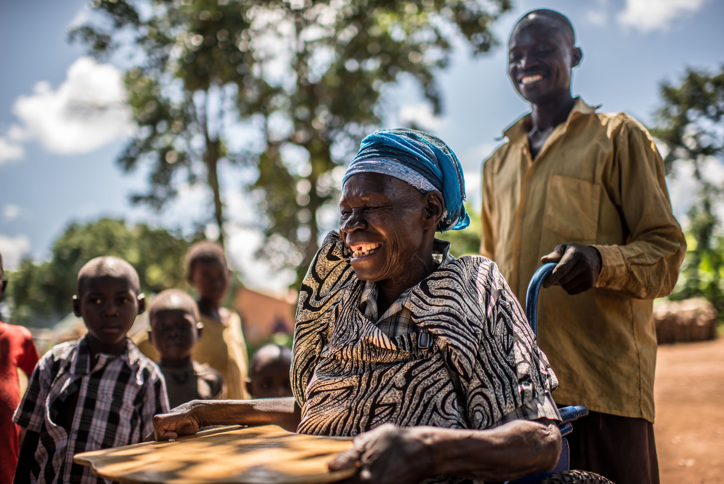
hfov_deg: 54.4
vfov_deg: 37.9
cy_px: 242
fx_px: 704
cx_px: 362
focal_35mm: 35
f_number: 1.4
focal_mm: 35
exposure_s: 1/4000
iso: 160
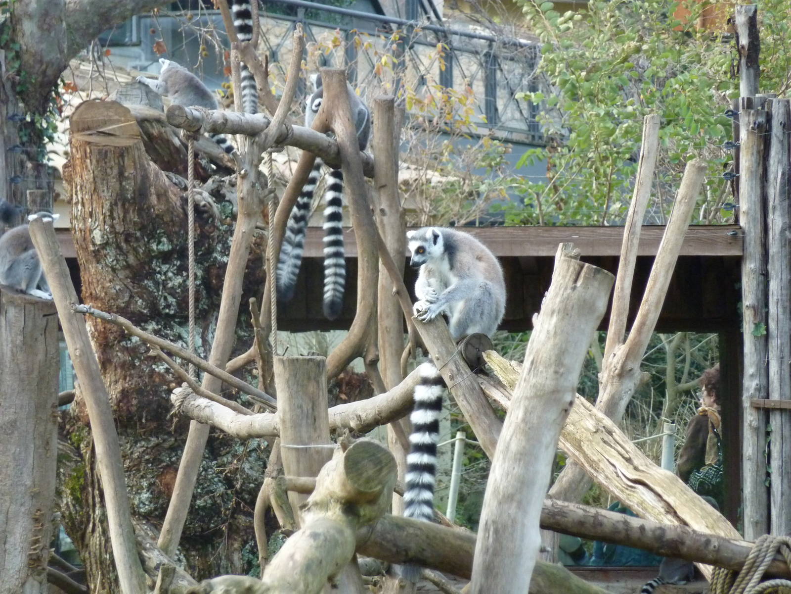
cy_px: 297
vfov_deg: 5.0
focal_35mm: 300
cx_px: 396
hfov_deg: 6.6
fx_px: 6855
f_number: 4.9
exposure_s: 1/100
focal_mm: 49.2
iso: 400
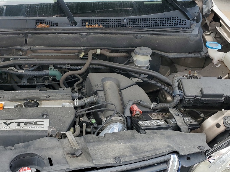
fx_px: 332
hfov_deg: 37.2
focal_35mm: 50
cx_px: 55
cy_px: 90
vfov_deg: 29.1
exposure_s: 1/833
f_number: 1.5
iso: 50
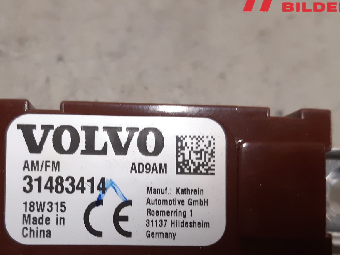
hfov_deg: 40.9
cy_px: 188
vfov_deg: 31.0
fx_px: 452
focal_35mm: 46
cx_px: 122
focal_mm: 3.93
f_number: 1.7
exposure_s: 1/50
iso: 200
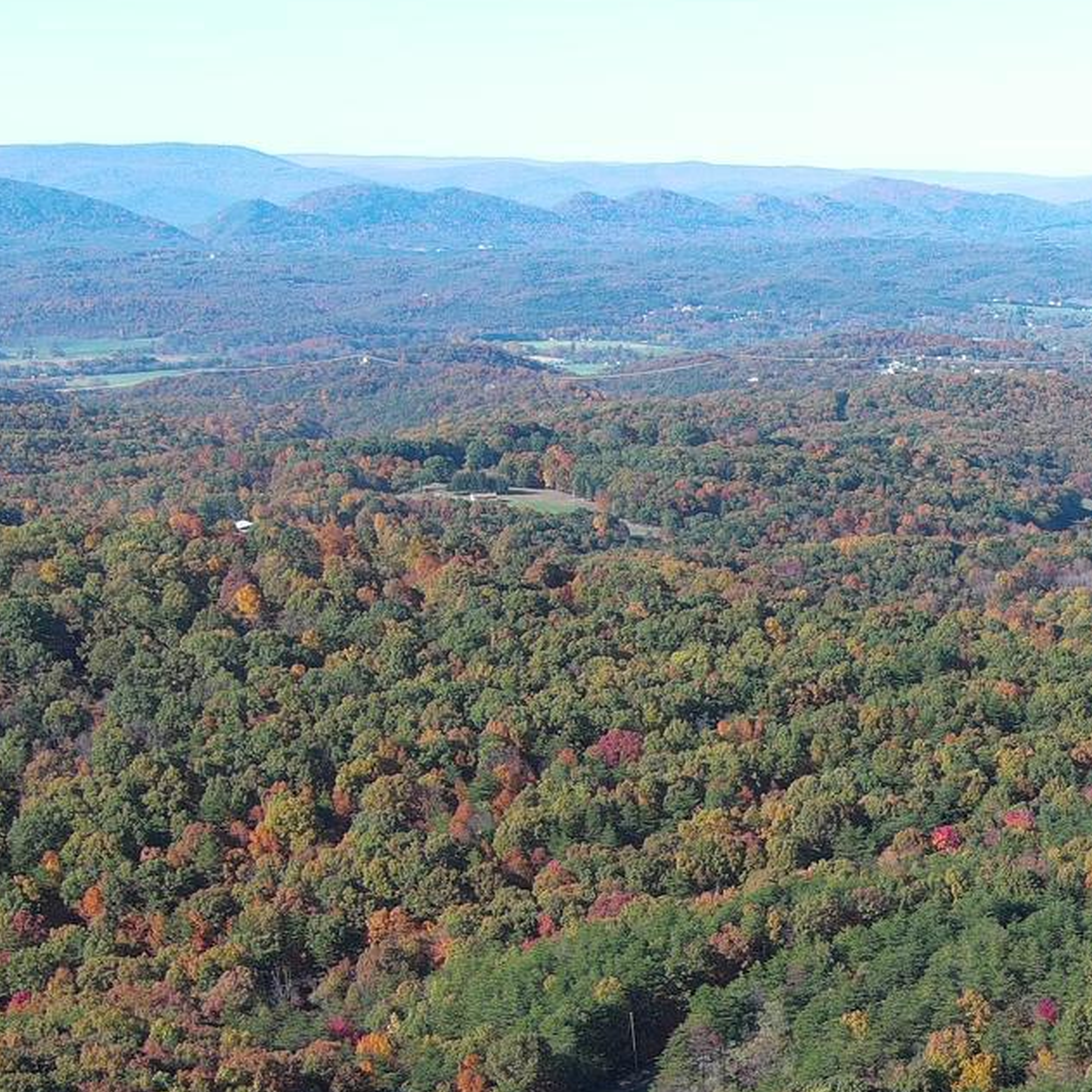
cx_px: 1339
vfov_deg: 21.0
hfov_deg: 20.2
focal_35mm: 80
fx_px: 2855
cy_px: 1044
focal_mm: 10.57
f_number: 2.8
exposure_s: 1/554
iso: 100
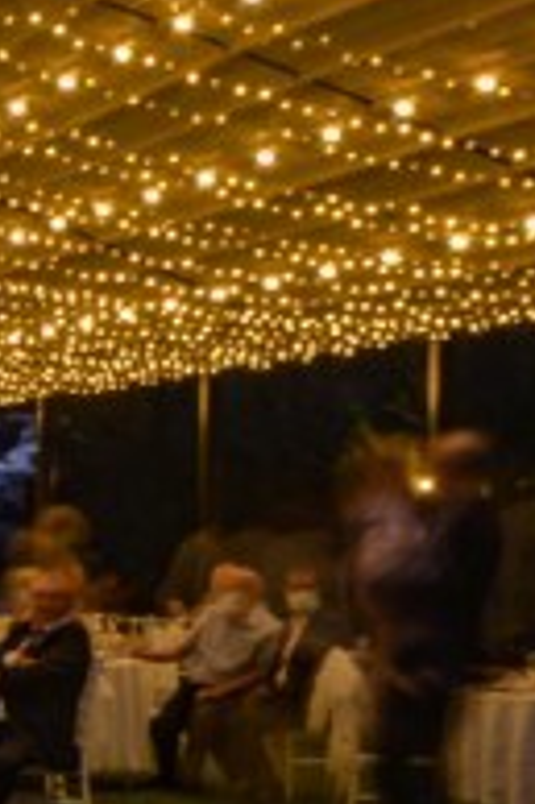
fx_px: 2948
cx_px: -879
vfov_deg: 15.5
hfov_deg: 9.0
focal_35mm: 132
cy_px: 522
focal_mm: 32
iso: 125
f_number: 22
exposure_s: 5
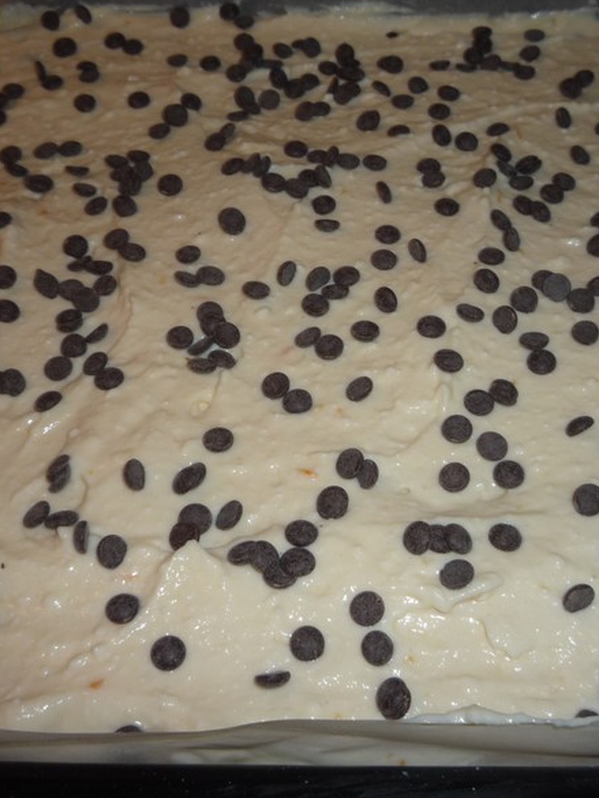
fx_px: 946
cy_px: 394
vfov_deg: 45.8
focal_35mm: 41
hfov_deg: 35.1
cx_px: 321
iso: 100
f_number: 4
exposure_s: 1/30
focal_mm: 5.2
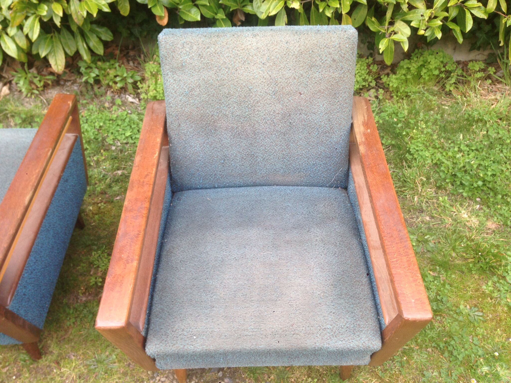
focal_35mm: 33
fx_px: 487
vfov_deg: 42.9
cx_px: 256
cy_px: 192
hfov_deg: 55.4
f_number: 2.4
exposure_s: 1/120
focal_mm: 4.12
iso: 64
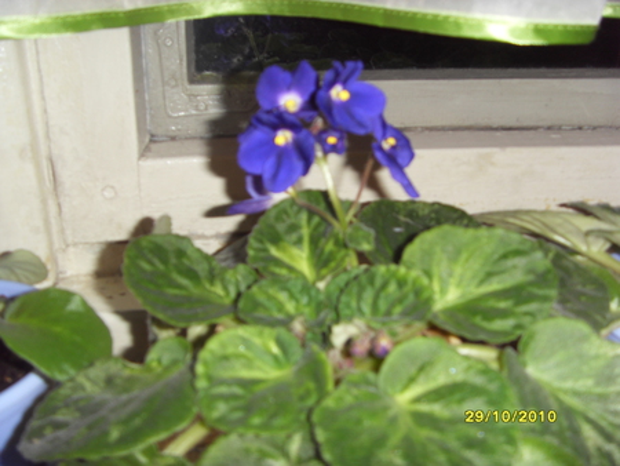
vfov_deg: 36.9
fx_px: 699
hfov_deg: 47.8
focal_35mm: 39
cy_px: 233
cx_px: 310
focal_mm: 6.6
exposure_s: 1/45
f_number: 3.5
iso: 80
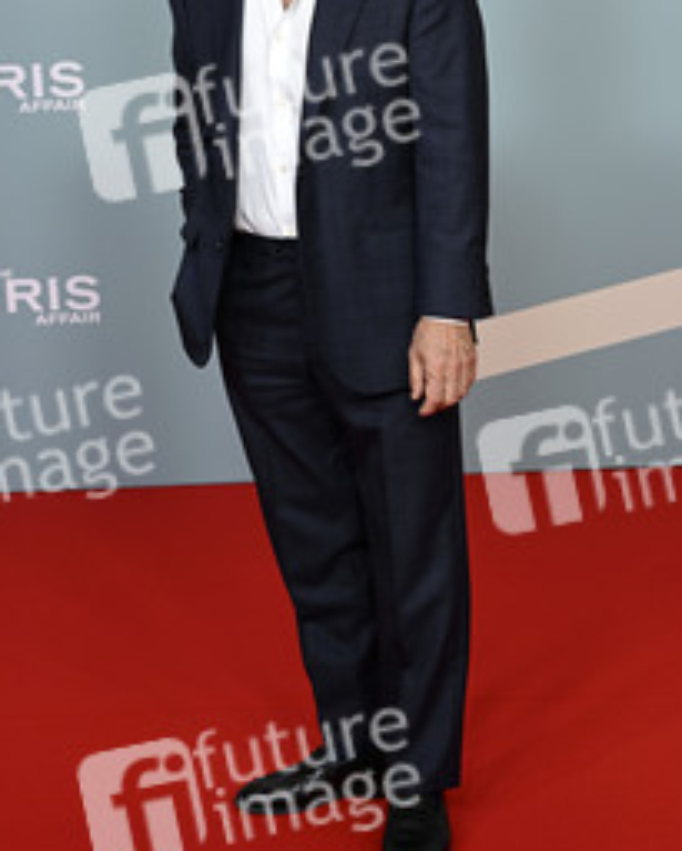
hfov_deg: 18.1
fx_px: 2143
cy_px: 289
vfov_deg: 22.4
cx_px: 346
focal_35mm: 85
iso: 640
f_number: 6.3
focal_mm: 58
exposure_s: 1/125
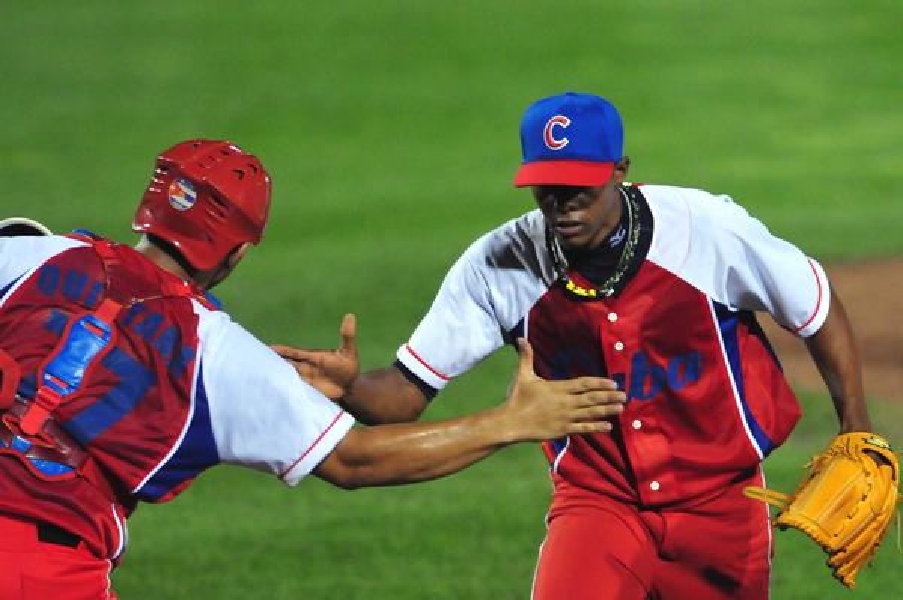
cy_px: 300
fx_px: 11278
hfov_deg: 4.6
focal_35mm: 450
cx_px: 452
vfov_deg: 3.0
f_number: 2.8
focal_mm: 300
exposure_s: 1/800
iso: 2000
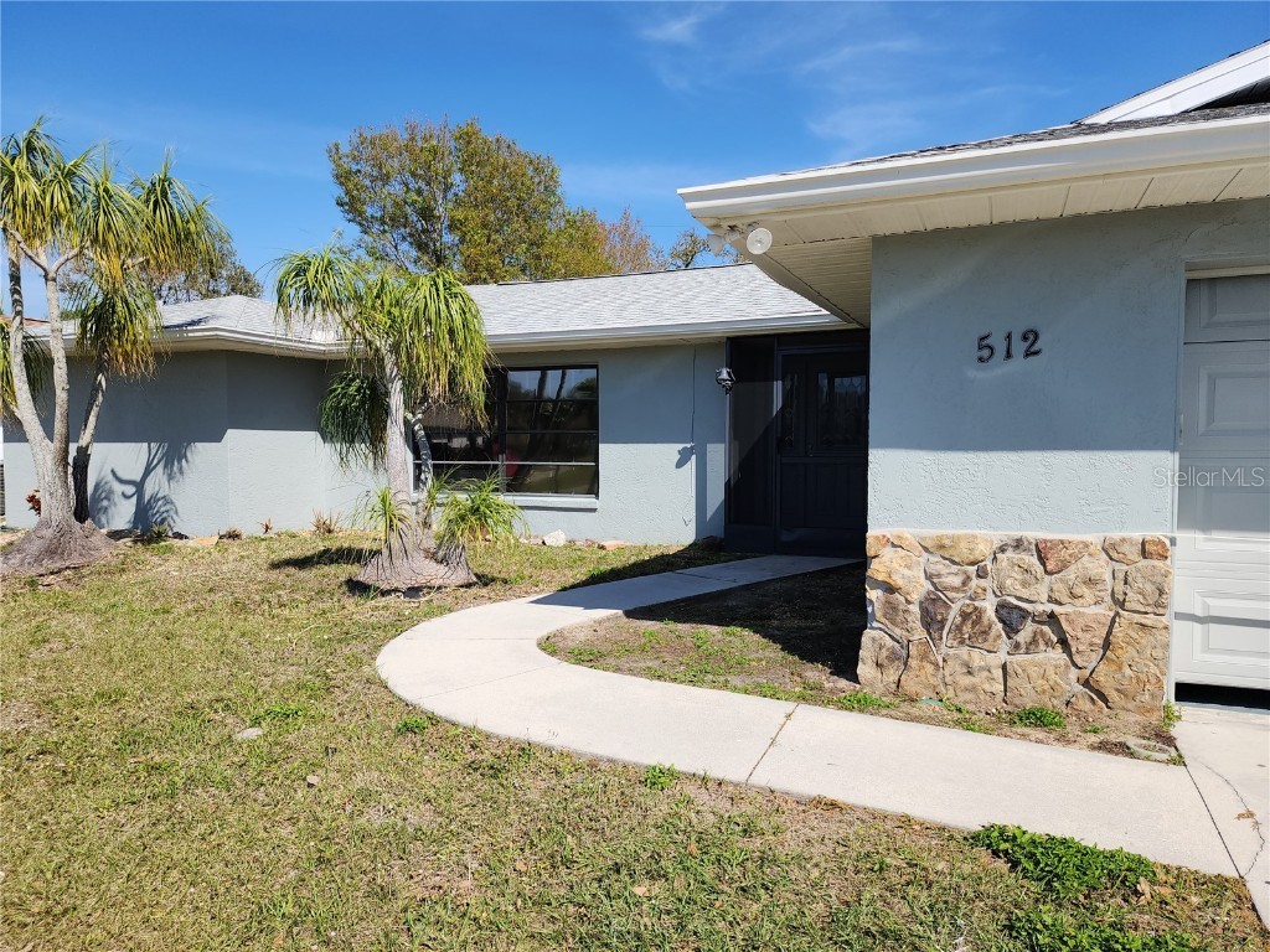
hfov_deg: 73.9
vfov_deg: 58.9
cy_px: 476
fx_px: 844
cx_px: 635
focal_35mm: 23
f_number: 1.8
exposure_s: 1/1160
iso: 12
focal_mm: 6.4
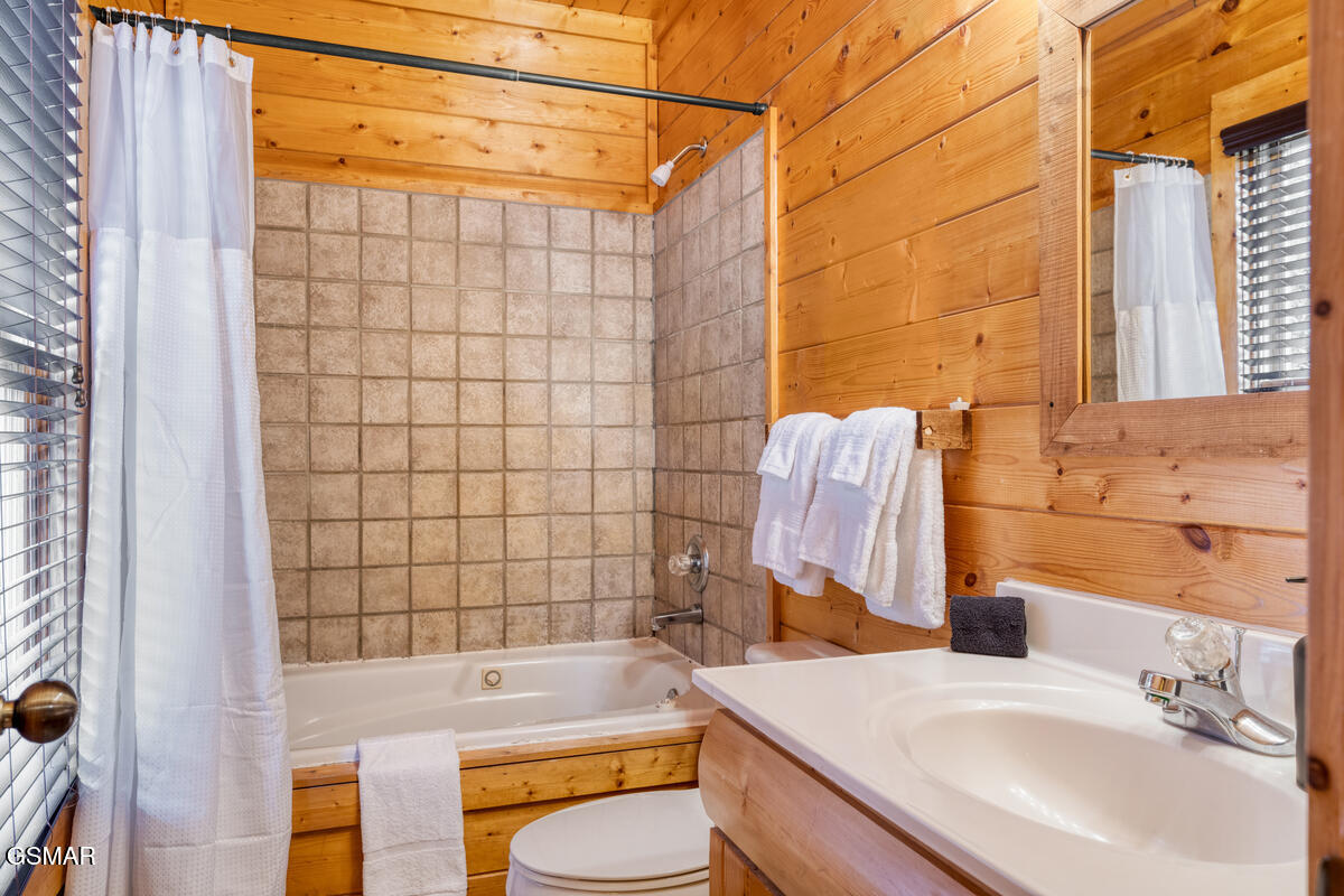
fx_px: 840
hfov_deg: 77.3
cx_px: 672
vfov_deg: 56.1
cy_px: 448
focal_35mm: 22
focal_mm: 22.5
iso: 200
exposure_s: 1.3
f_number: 8
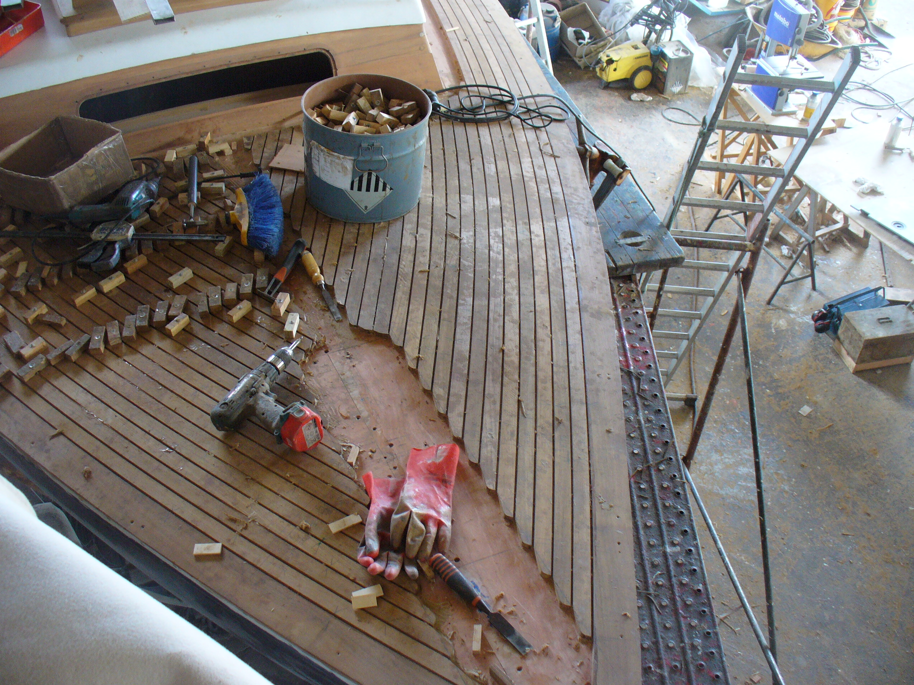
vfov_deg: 38.7
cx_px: 457
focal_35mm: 37
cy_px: 342
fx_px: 977
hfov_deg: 50.1
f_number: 2.8
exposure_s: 1/25
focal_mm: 6.1
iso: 200
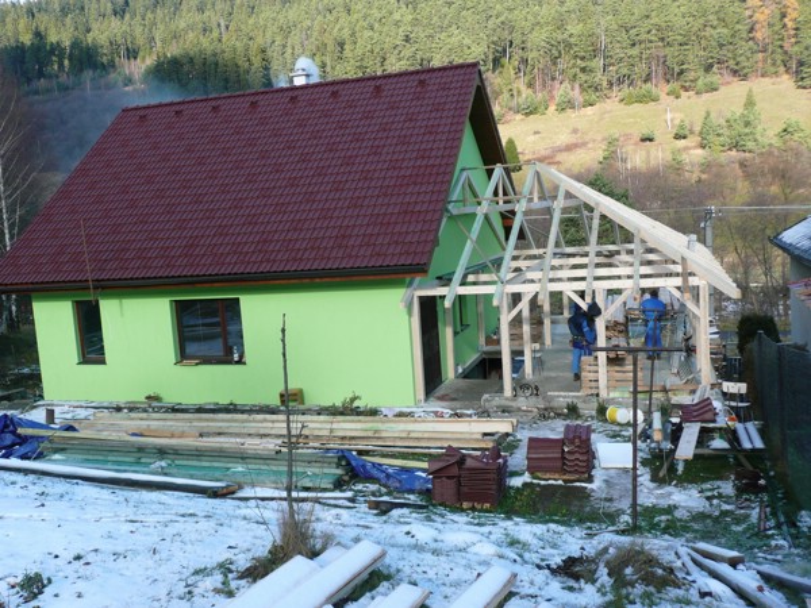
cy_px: 304
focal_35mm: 34
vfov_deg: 41.8
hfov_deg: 54.0
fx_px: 797
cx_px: 406
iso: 100
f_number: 3.6
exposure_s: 1/250
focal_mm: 5.5
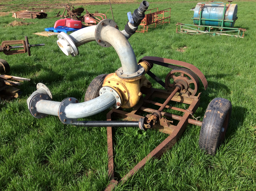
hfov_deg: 56.9
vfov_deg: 44.1
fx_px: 236
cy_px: 96
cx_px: 128
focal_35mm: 32
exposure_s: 1/673
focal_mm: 3.3
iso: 32
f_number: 2.4
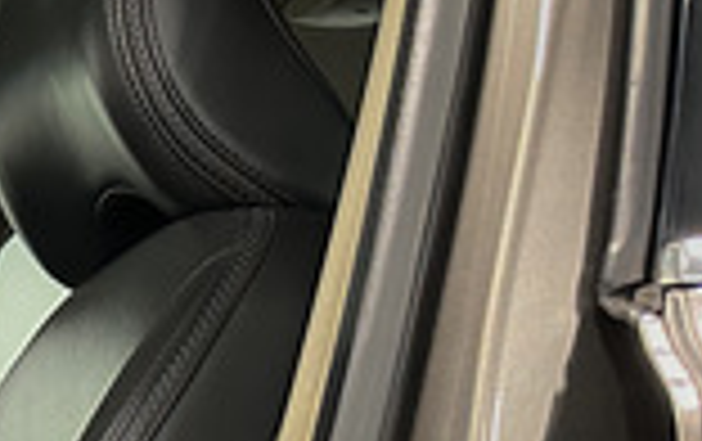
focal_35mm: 106
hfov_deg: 16.8
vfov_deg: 11.3
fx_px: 2031
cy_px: 855
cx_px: -504
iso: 800
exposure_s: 1/35
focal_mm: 6.86
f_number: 1.8
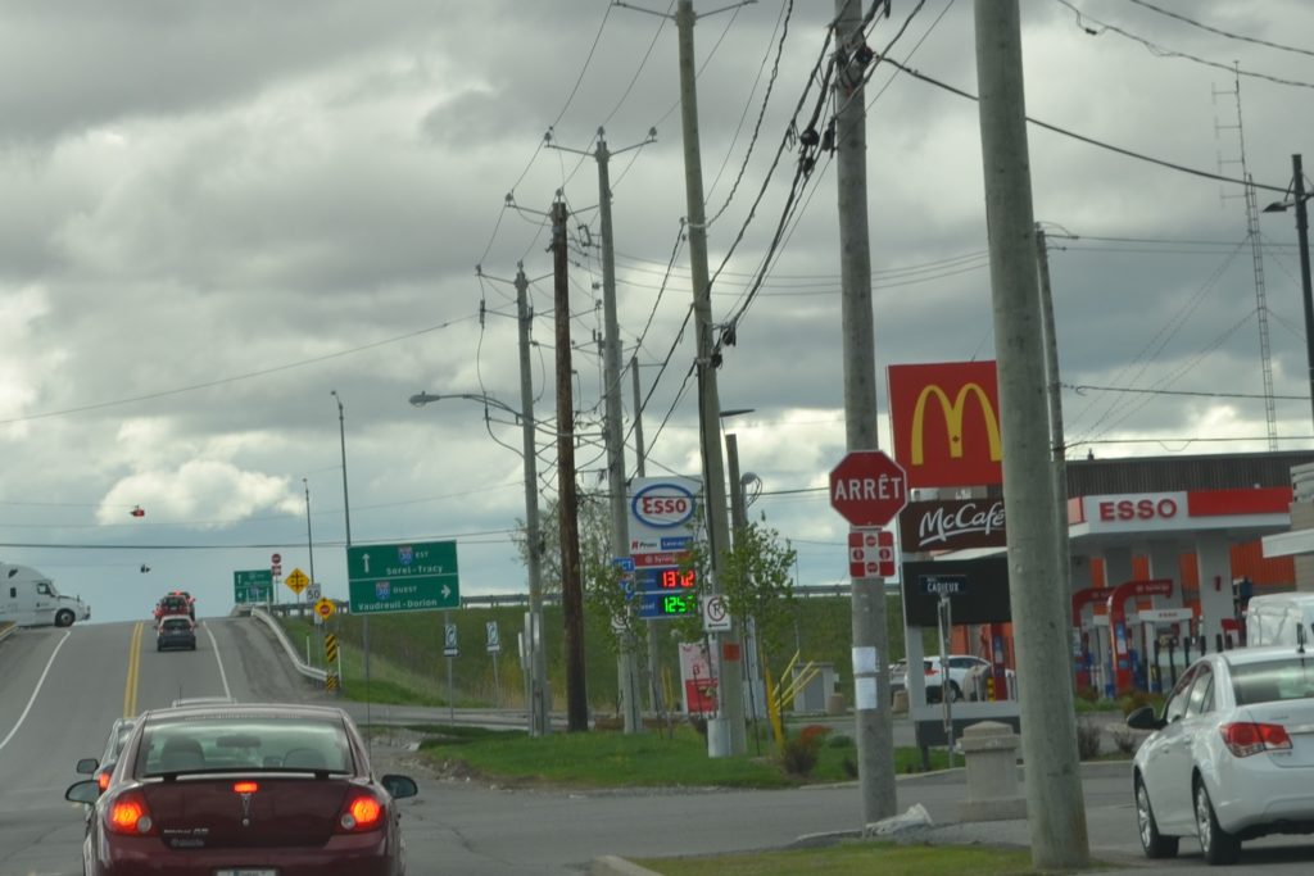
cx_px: 657
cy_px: 438
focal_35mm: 66
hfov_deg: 30.5
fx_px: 2409
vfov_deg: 20.6
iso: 100
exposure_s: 1/250
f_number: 8
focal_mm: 44
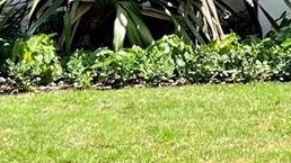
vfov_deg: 6.6
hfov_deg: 10.7
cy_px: -198
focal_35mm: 176
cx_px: 664
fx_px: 1358
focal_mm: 5.1
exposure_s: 1/1497
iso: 50
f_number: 1.6
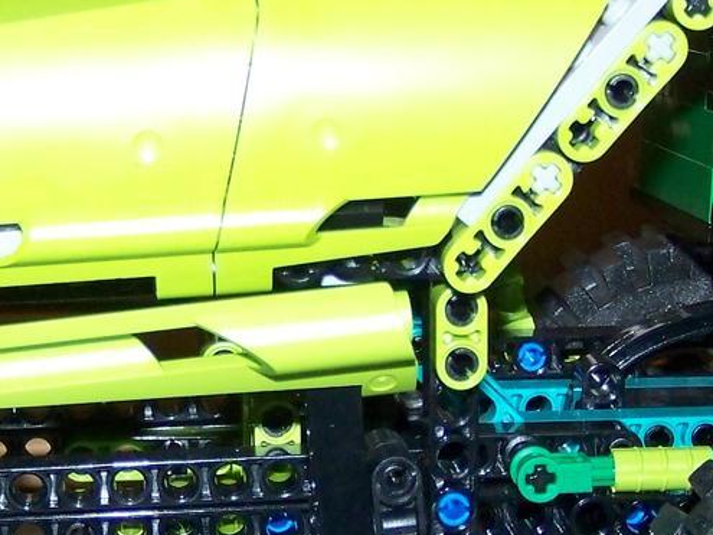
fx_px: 2430
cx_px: 184
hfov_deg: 16.6
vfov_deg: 12.5
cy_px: 358
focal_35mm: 118
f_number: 2.8
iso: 200
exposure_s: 1/30
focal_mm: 6.3
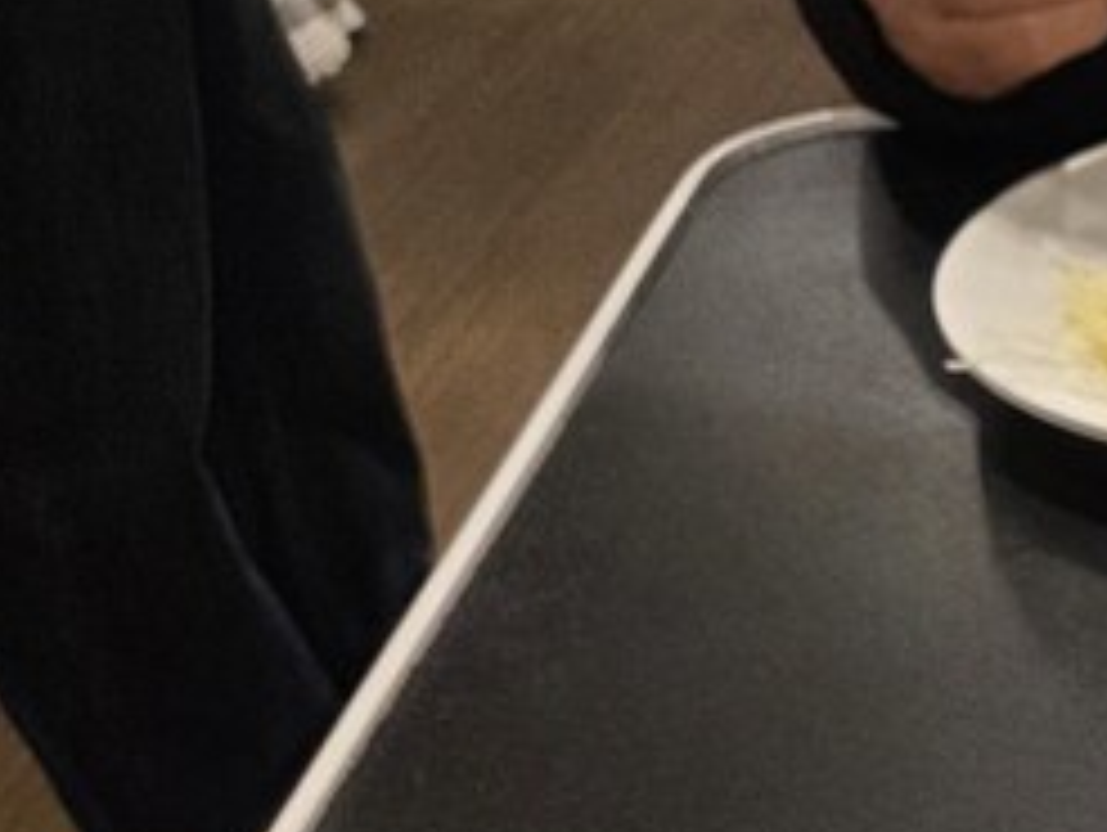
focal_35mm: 84
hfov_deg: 18.3
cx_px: 1994
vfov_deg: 16.1
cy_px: 1266
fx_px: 2689
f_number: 1.8
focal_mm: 5.4
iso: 200
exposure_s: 1/120
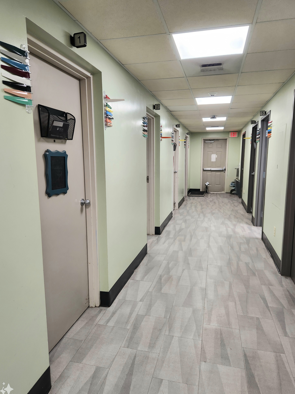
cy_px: 199
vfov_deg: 71.6
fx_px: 273
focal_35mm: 24
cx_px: 146
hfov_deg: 56.8
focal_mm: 5.4
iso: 125
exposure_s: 1/120
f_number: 1.8
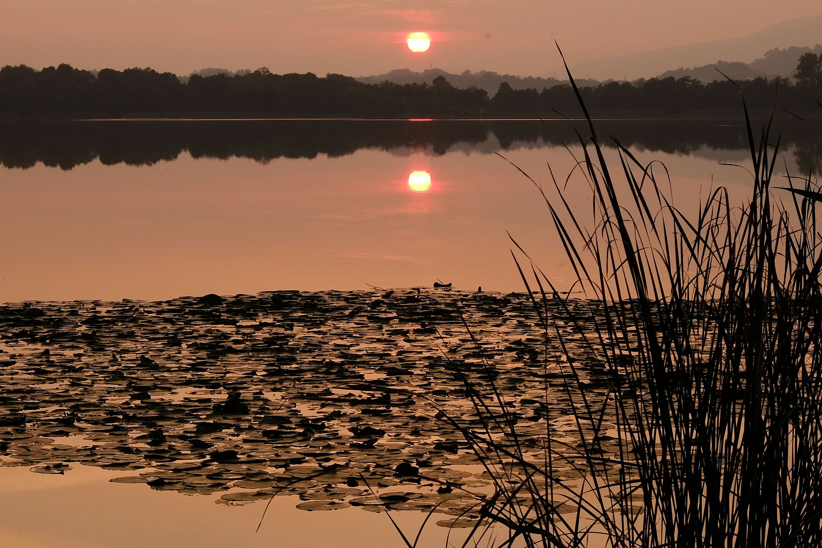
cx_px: 411
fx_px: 1233
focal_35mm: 54
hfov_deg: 36.9
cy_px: 274
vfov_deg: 25.1
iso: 200
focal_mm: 35.8
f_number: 11
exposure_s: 1/100
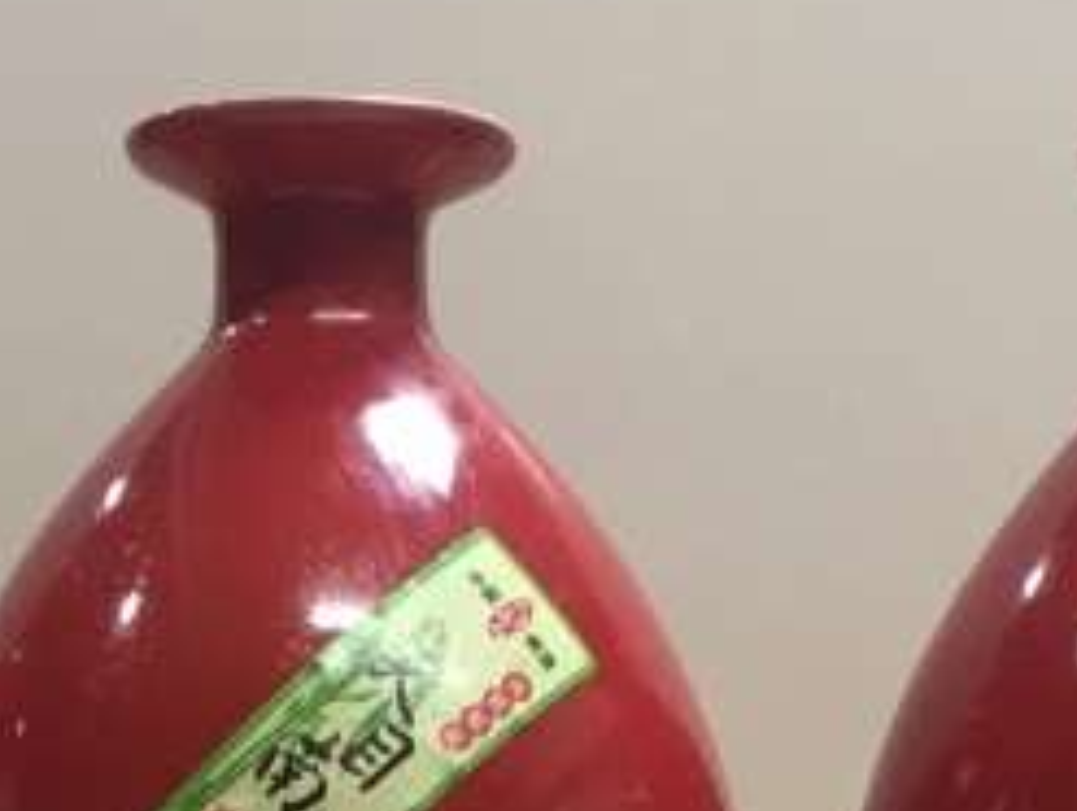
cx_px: 410
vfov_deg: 11.2
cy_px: 1609
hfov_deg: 16.4
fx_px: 3739
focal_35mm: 120
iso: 160
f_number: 2.2
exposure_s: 1/33
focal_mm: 4.15
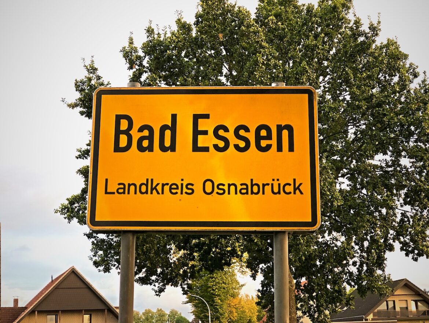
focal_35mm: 57
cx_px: 214
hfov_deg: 33.8
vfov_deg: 25.7
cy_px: 162
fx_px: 707
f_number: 2.8
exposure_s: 1/30
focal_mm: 6.6
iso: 32
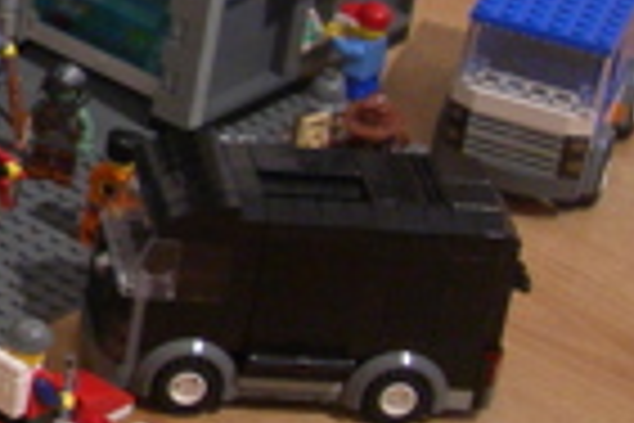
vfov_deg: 6.0
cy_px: -104
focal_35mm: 226
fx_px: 3980
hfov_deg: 8.6
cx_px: -656
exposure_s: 1/3.4
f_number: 3.2
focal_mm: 10.6
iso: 200
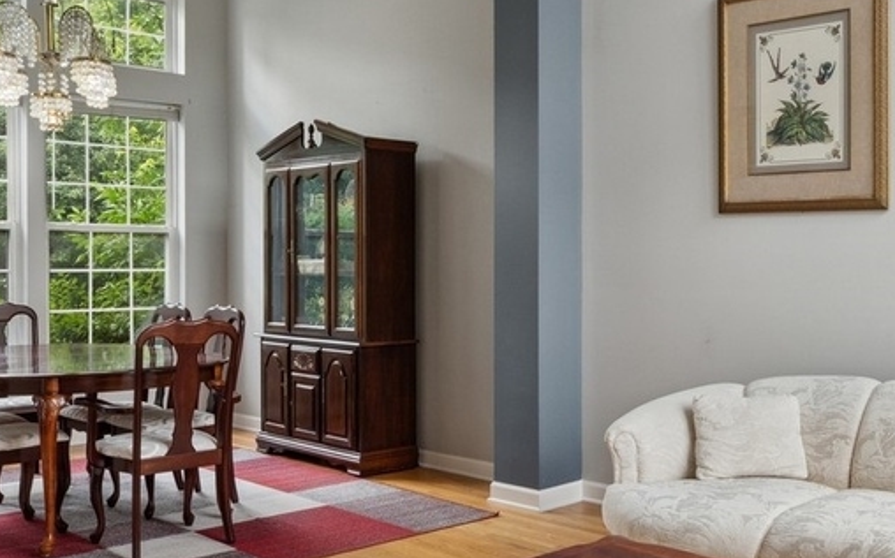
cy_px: 283
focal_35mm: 39
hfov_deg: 48.9
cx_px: 646
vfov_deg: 32.7
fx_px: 951
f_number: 9
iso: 320
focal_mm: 12
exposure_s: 1/60
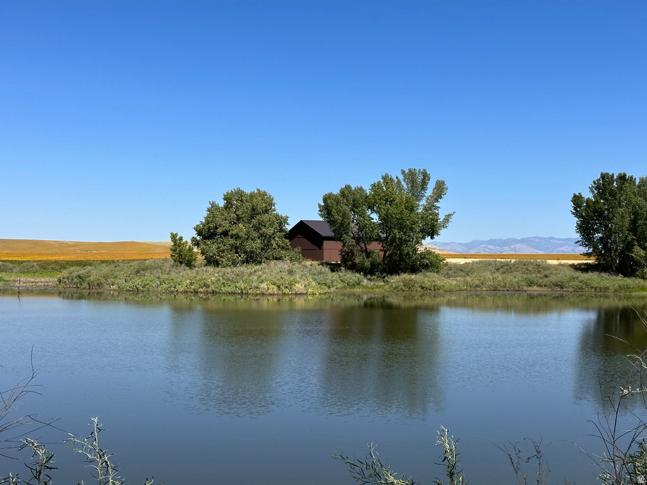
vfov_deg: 30.3
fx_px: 897
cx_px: 324
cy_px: 242
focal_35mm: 48
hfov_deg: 39.7
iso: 64
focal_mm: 6.86
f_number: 1.78
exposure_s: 1/4367
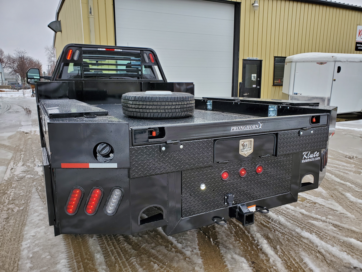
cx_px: 181
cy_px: 136
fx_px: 272
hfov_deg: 67.3
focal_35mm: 26
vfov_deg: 53.1
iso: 50
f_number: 2.4
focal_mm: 4.3
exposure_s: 1/190
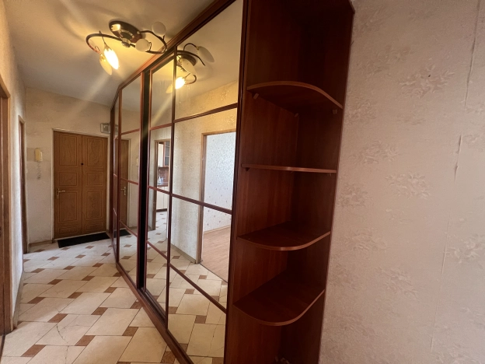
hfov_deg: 106.2
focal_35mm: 13
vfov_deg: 89.9
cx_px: 242
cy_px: 182
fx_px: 182
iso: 400
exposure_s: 1/50
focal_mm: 1.57
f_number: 1.8
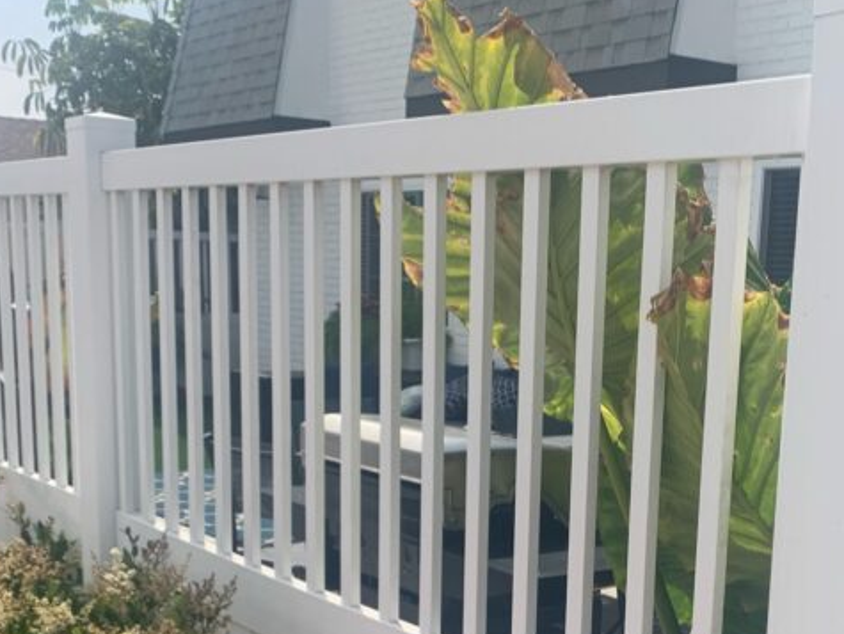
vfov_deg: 25.1
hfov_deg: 34.0
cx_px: 574
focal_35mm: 56
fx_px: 1366
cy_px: 604
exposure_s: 1/2160
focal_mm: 4.25
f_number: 1.8
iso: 25
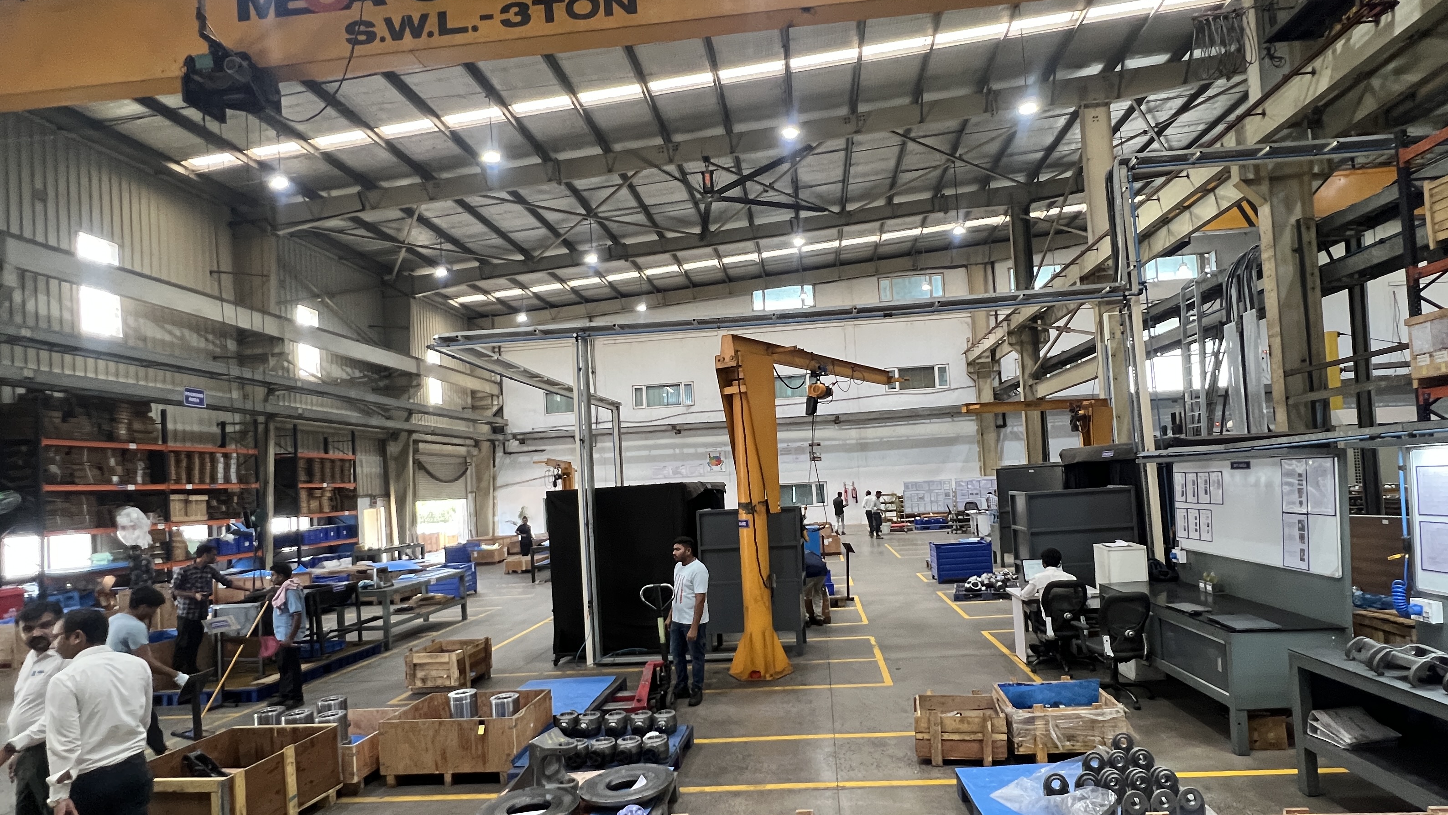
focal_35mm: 18
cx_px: 766
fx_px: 691
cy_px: 466
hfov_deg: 92.6
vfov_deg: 60.8
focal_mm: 1.57
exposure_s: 1/100
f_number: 1.8
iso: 250
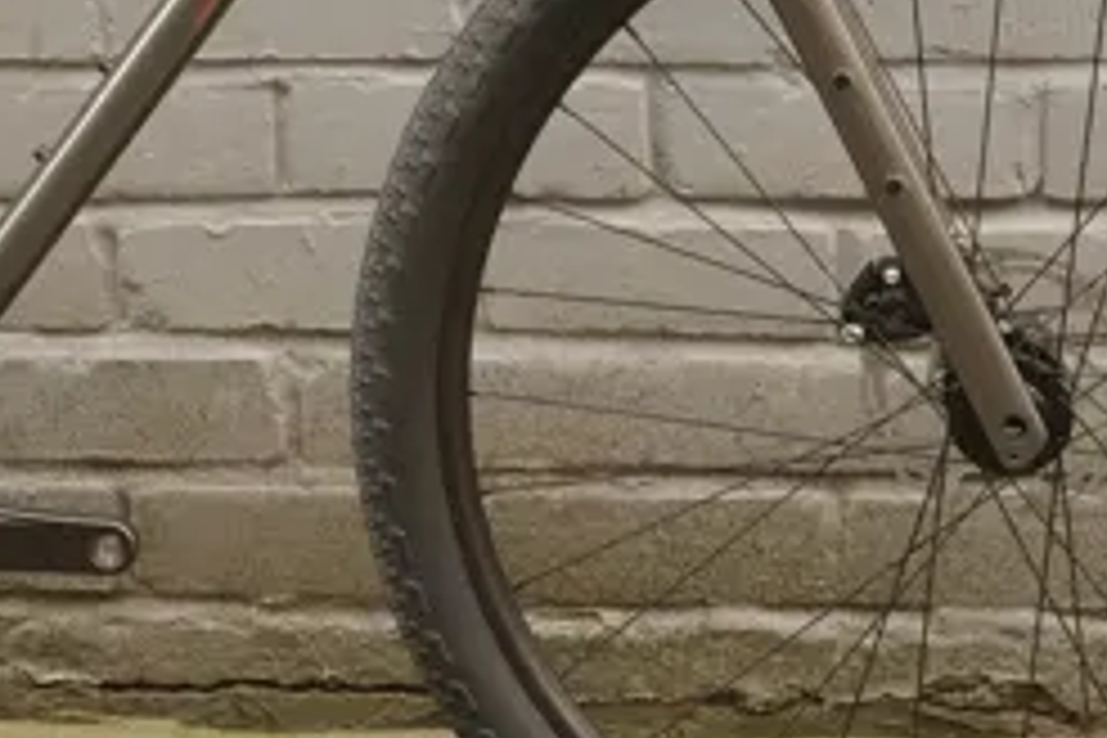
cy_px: 11
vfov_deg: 10.5
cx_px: 81
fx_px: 3997
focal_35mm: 130
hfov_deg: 15.6
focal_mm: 26
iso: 800
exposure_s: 1/200
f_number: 4
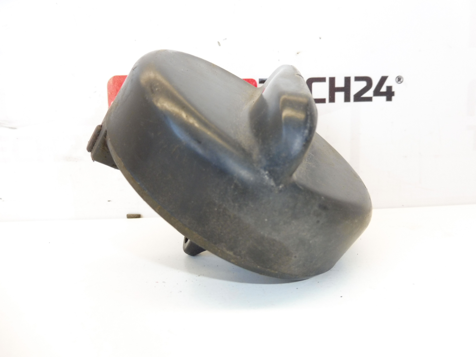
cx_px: 238
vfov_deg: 56.8
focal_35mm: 24
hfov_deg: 71.6
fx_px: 330
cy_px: 178
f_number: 3.5
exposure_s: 1/60
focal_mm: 4.3
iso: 200
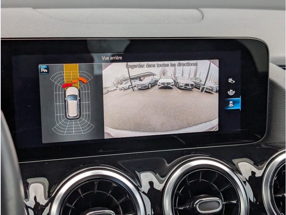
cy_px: 108
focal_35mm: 49
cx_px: 143
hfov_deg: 38.9
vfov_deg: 29.7
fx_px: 405
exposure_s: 1/178
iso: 61
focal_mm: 6.9
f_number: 1.68
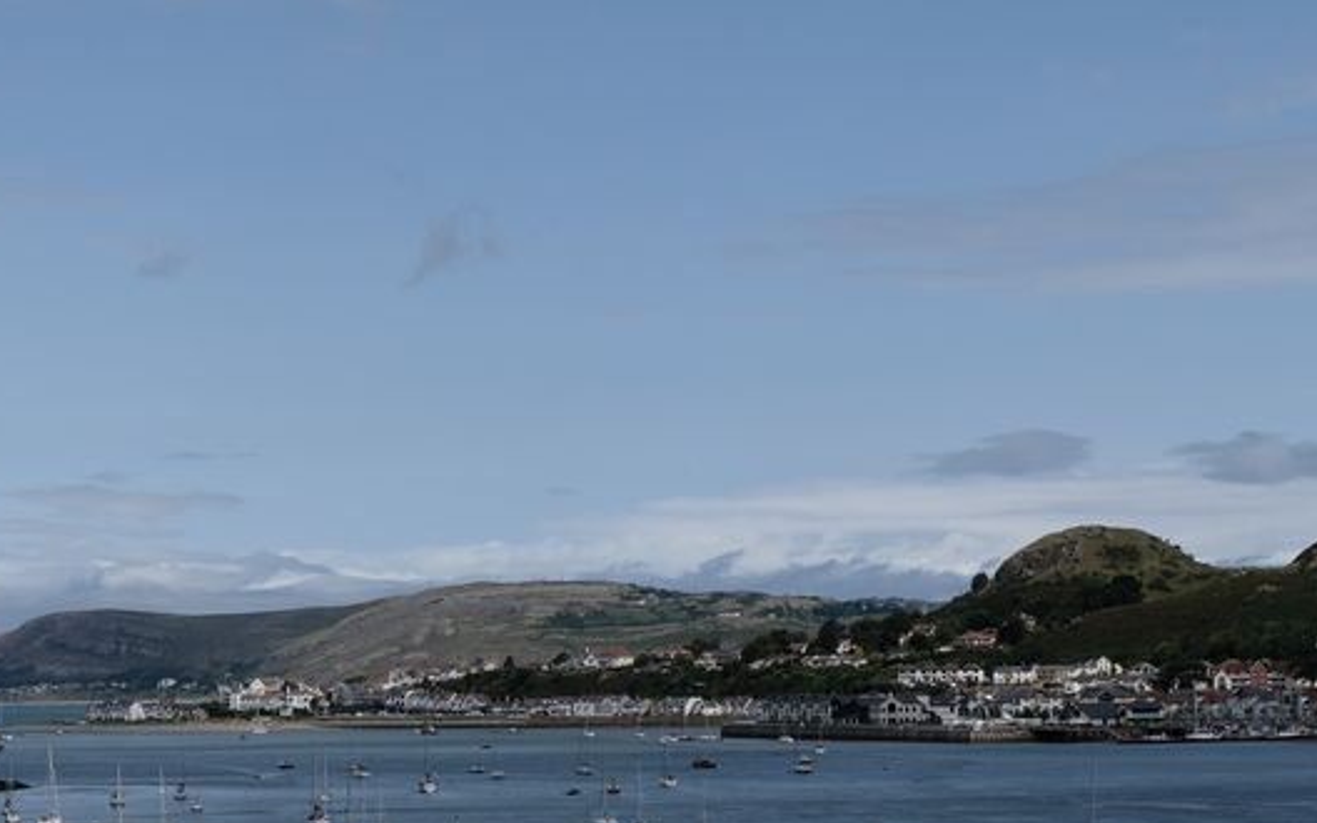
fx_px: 3123
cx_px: 364
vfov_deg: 15.0
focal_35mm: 87
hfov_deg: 23.6
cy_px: 510
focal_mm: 29.2
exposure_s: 1/800
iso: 160
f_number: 8
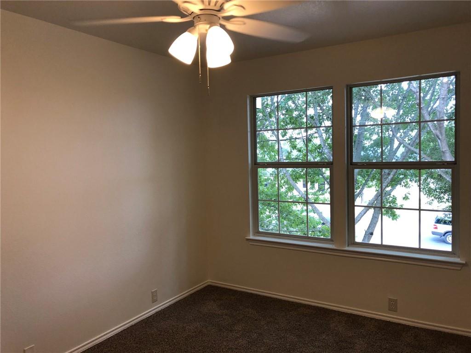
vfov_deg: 49.7
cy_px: 176
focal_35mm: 28
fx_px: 381
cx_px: 236
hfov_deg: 63.4
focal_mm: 4
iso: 25
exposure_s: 1/40
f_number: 1.8
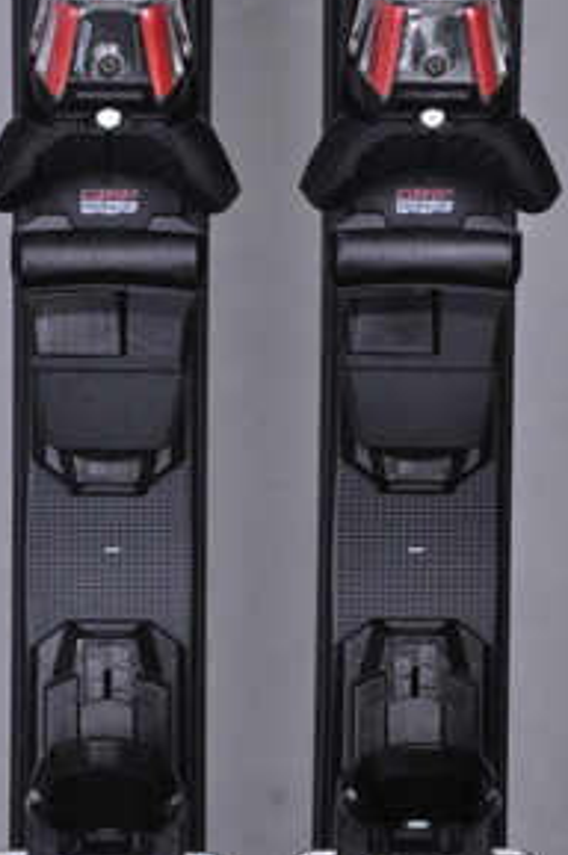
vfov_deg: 11.0
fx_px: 4436
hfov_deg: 7.3
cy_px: 595
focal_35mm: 187
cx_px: 259
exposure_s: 1/125
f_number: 9.5
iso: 3200
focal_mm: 80
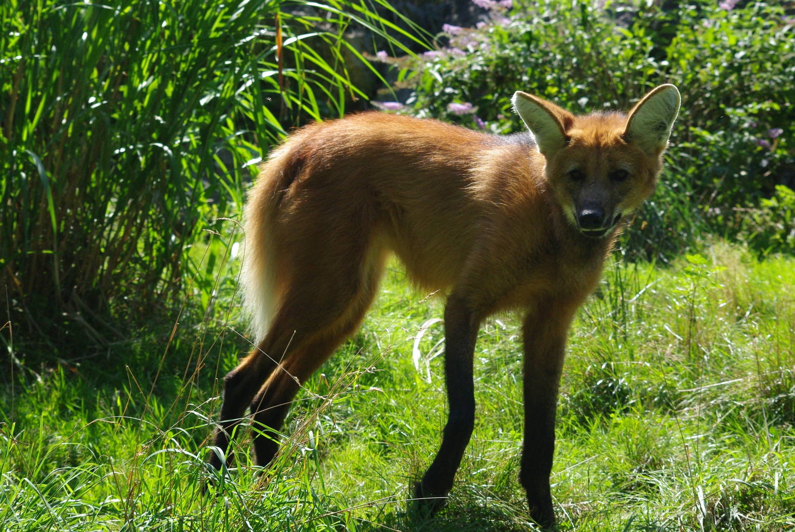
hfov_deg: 18.2
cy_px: 266
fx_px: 2476
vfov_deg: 12.3
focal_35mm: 112
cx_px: 398
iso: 800
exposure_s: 1/750
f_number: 8
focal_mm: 75
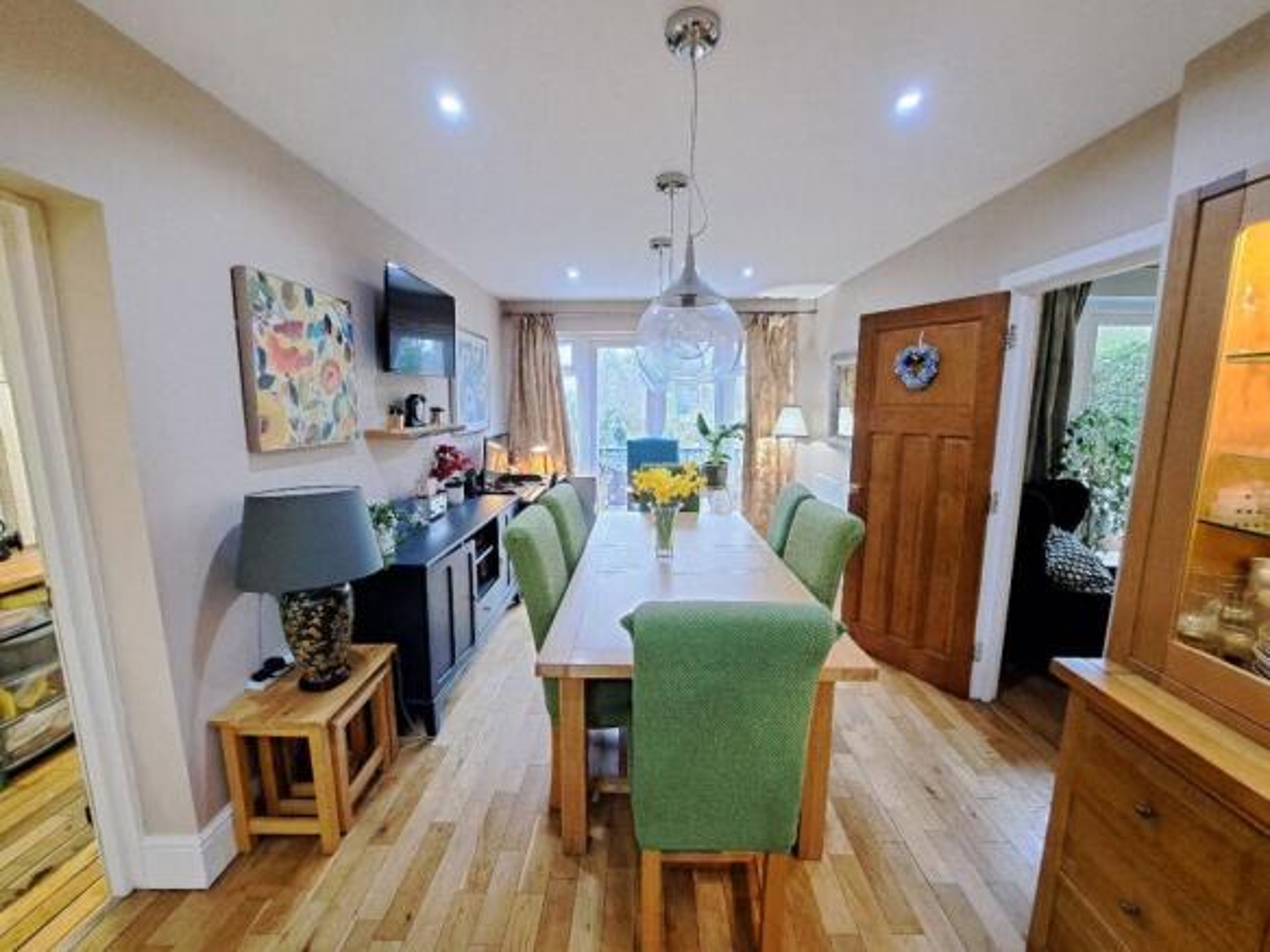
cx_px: 635
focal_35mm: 13
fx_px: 477
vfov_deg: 89.9
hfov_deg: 106.2
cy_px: 476
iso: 320
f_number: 2.2
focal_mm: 1.74
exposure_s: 1/25
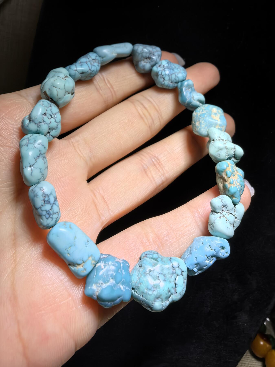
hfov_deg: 51.4
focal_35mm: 27
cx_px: 138
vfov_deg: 65.3
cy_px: 184
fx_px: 286
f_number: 2.2
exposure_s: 1/128
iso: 50
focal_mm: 1.95
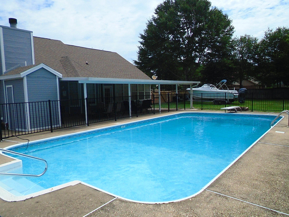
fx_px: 217
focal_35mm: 26
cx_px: 144
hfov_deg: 67.3
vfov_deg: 53.1
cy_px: 108
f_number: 8
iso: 400
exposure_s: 1/1250
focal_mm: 4.6
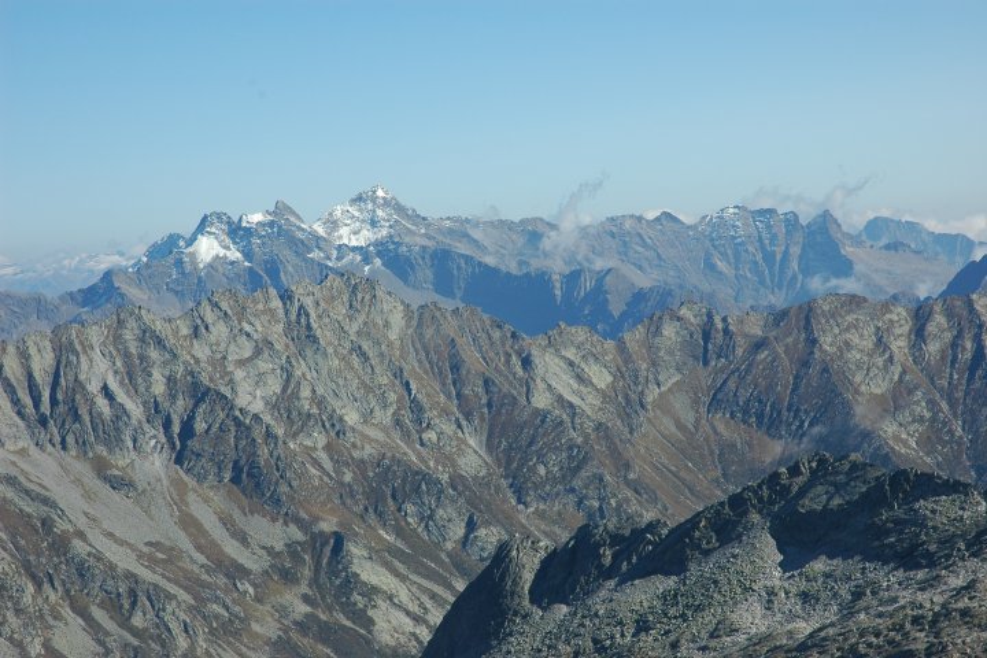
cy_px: 329
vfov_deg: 14.7
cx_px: 494
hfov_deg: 21.9
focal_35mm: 93
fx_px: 2550
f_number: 10
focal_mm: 62
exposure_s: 1/320
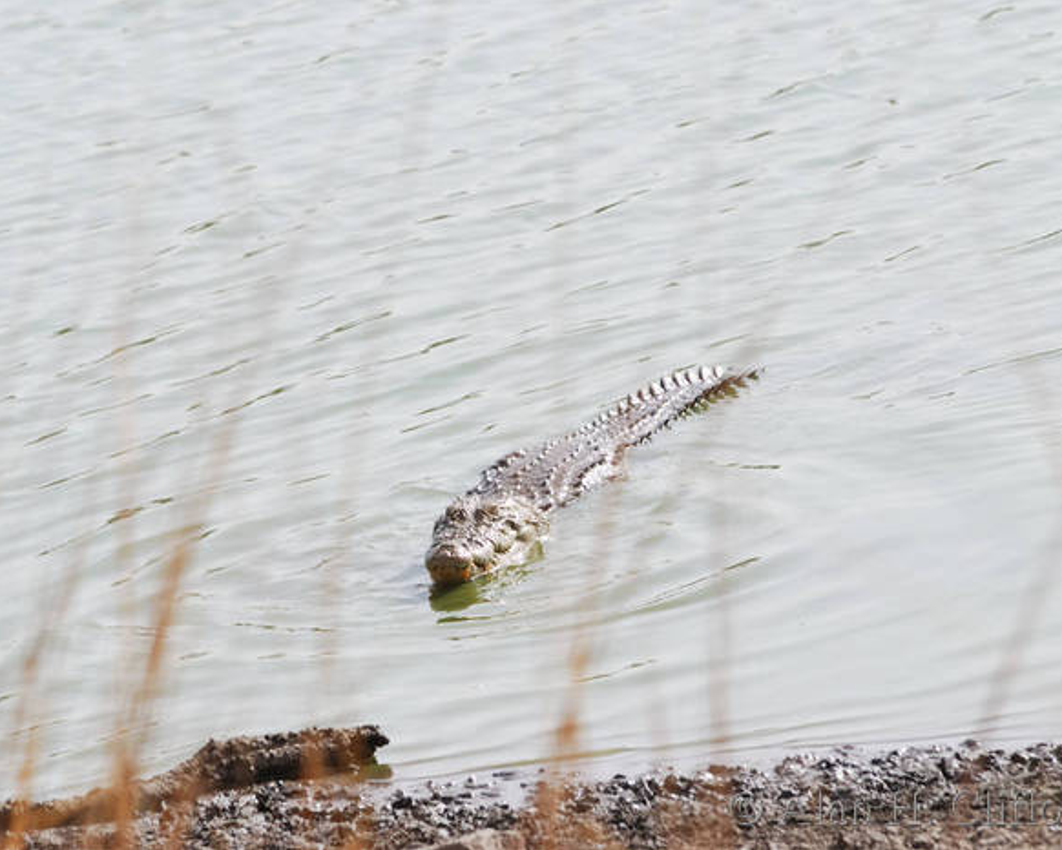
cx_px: 516
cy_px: 425
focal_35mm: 678
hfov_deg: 2.9
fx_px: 21317
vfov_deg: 2.3
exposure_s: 1/125
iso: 100
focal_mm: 400
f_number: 9
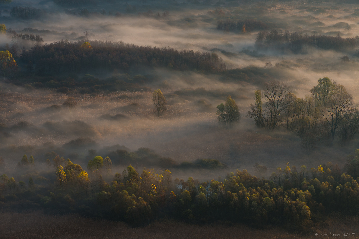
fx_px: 1297
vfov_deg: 10.6
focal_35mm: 130
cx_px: 180
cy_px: 120
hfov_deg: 15.8
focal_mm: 130
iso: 100
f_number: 16
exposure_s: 1/3
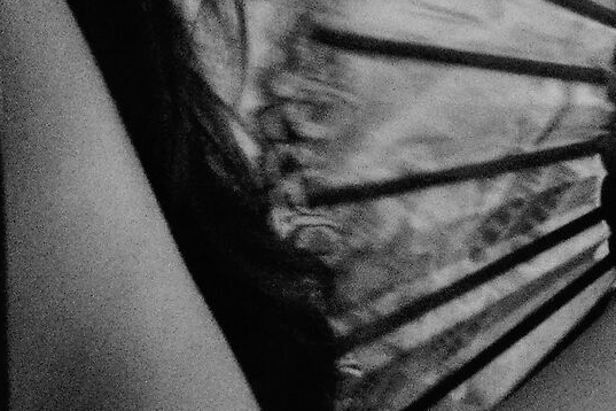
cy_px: -226
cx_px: 106
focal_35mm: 469
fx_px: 8024
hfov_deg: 4.4
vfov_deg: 2.9
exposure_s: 1/80
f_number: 32
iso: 1600
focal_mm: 70
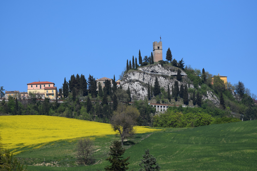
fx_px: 2141
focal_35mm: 300
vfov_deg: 4.6
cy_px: 86
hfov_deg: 6.9
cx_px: 128
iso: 250
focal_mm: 200
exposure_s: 1/2000
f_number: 5.6
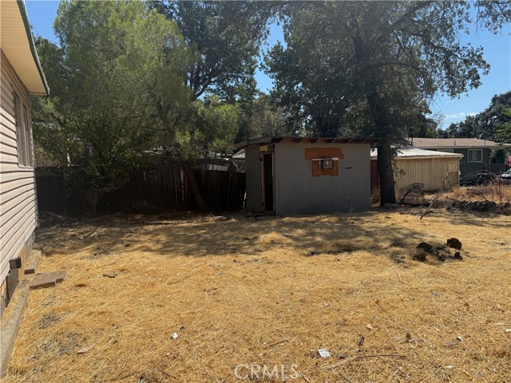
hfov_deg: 71.6
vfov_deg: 56.8
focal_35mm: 24
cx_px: 256
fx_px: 354
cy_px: 192
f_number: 1.78
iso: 80
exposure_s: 1/5319
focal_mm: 6.76
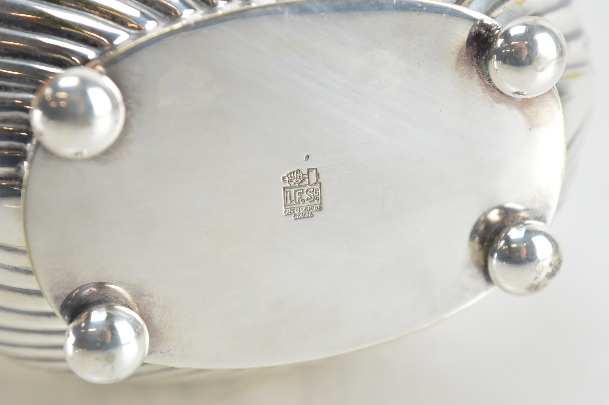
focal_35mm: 82
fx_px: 1394
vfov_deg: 16.5
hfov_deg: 24.6
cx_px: 304
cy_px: 202
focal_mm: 55
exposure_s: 1/80
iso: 800
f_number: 6.3
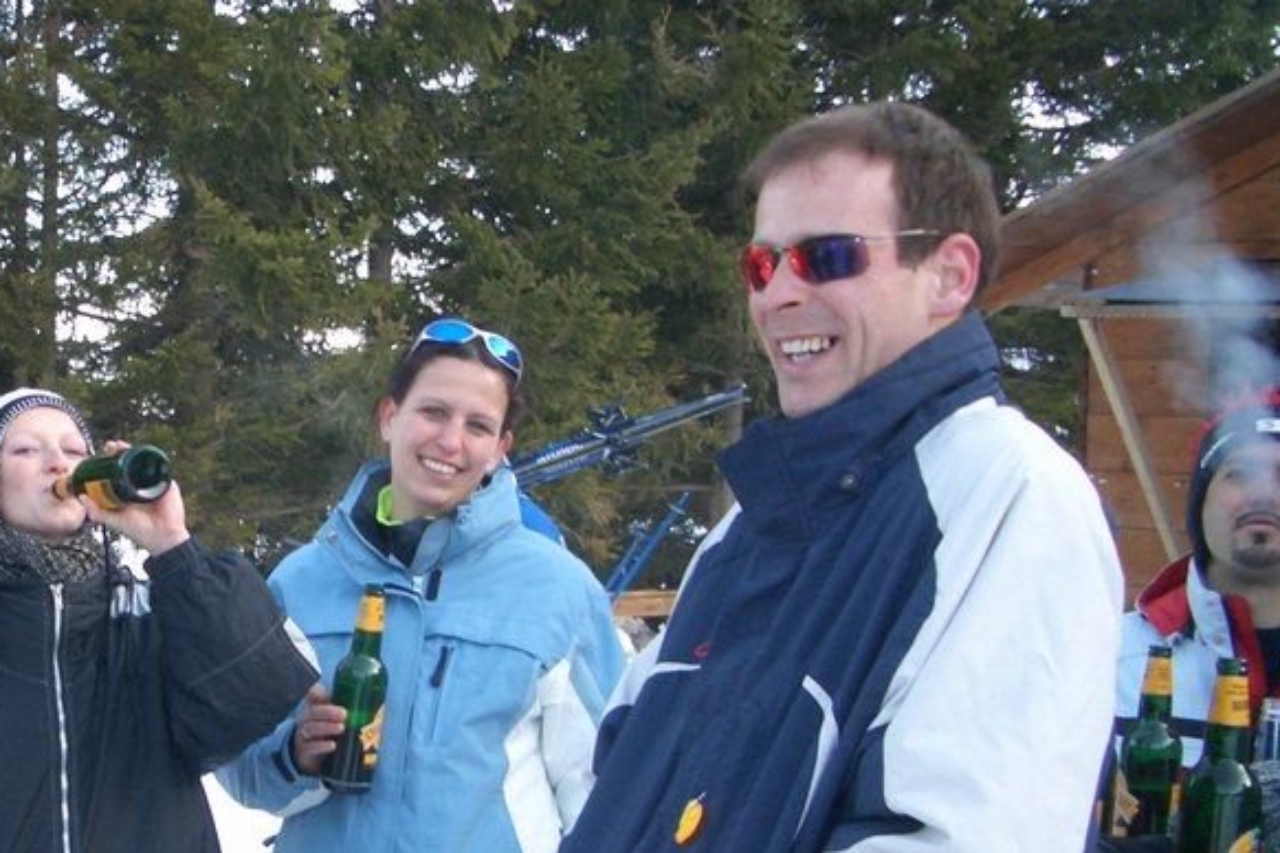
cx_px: 180
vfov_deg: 21.1
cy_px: 616
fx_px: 2275
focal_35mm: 64
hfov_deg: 30.3
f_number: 2.6
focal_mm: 5.8
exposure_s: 1/125
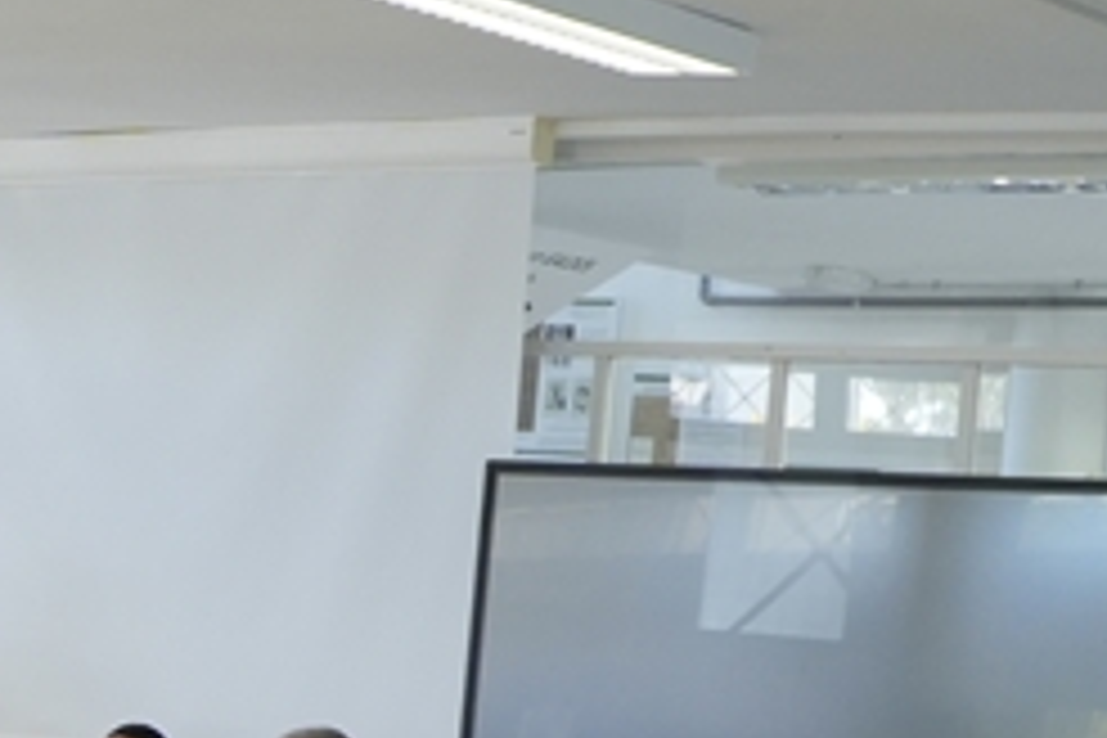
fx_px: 3290
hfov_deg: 17.1
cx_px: -592
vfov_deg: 12.6
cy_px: 742
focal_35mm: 107
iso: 800
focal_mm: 18
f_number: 4
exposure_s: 1/200
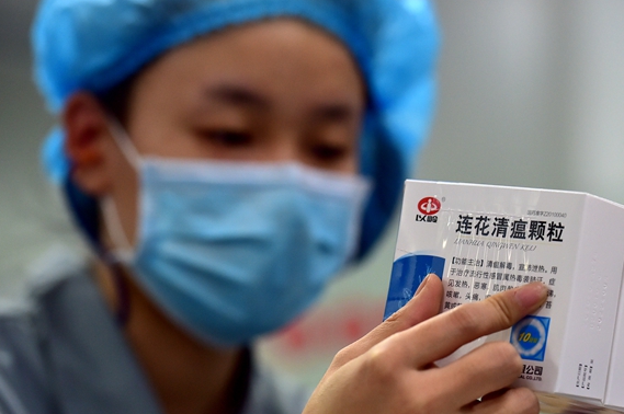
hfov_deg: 11.6
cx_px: 365
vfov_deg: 7.7
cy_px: 239
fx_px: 3064
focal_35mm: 177
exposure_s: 1/250
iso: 1000
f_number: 3.5
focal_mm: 140
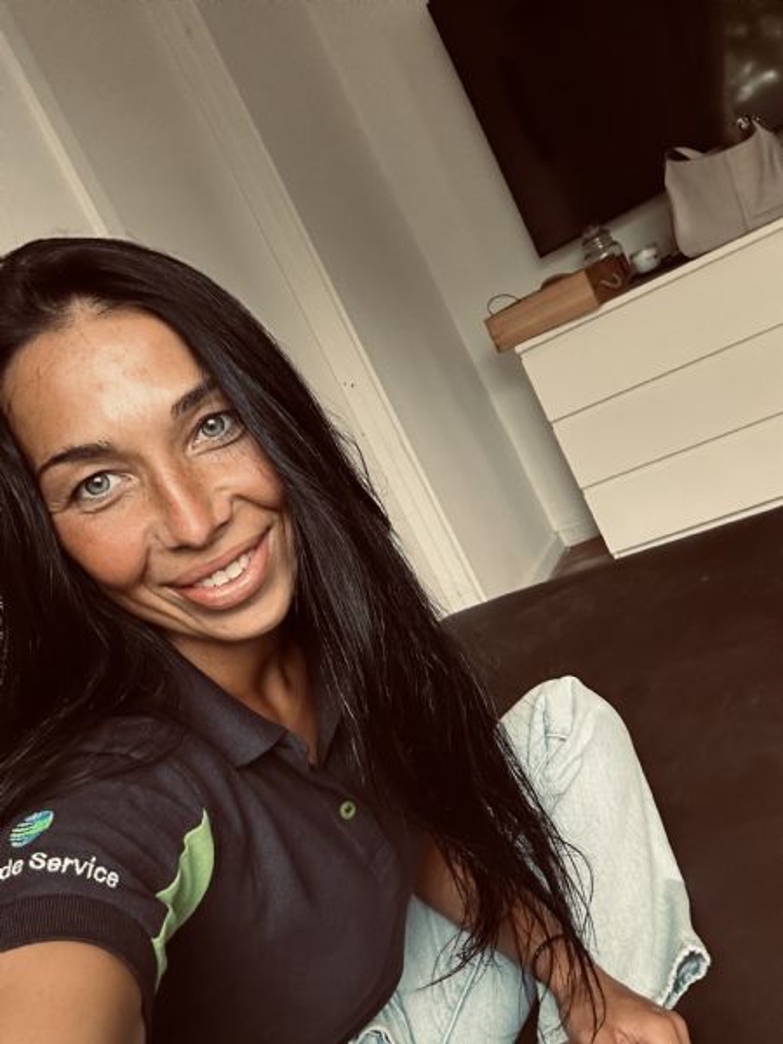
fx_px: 905
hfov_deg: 46.8
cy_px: 522
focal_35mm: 30
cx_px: 392
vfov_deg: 60.0
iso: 125
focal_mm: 2.69
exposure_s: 1/60
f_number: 1.9
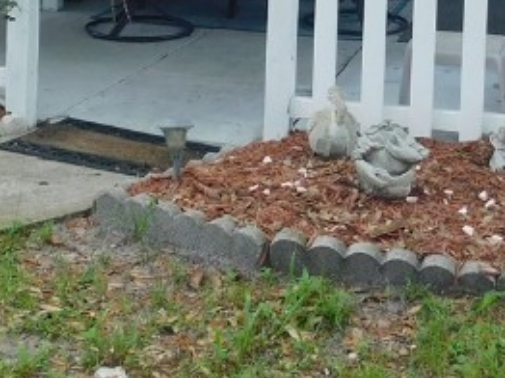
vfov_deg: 15.3
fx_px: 1312
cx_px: 260
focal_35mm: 90
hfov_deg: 21.8
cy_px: -172
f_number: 3
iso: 125
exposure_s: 1/320
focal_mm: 4
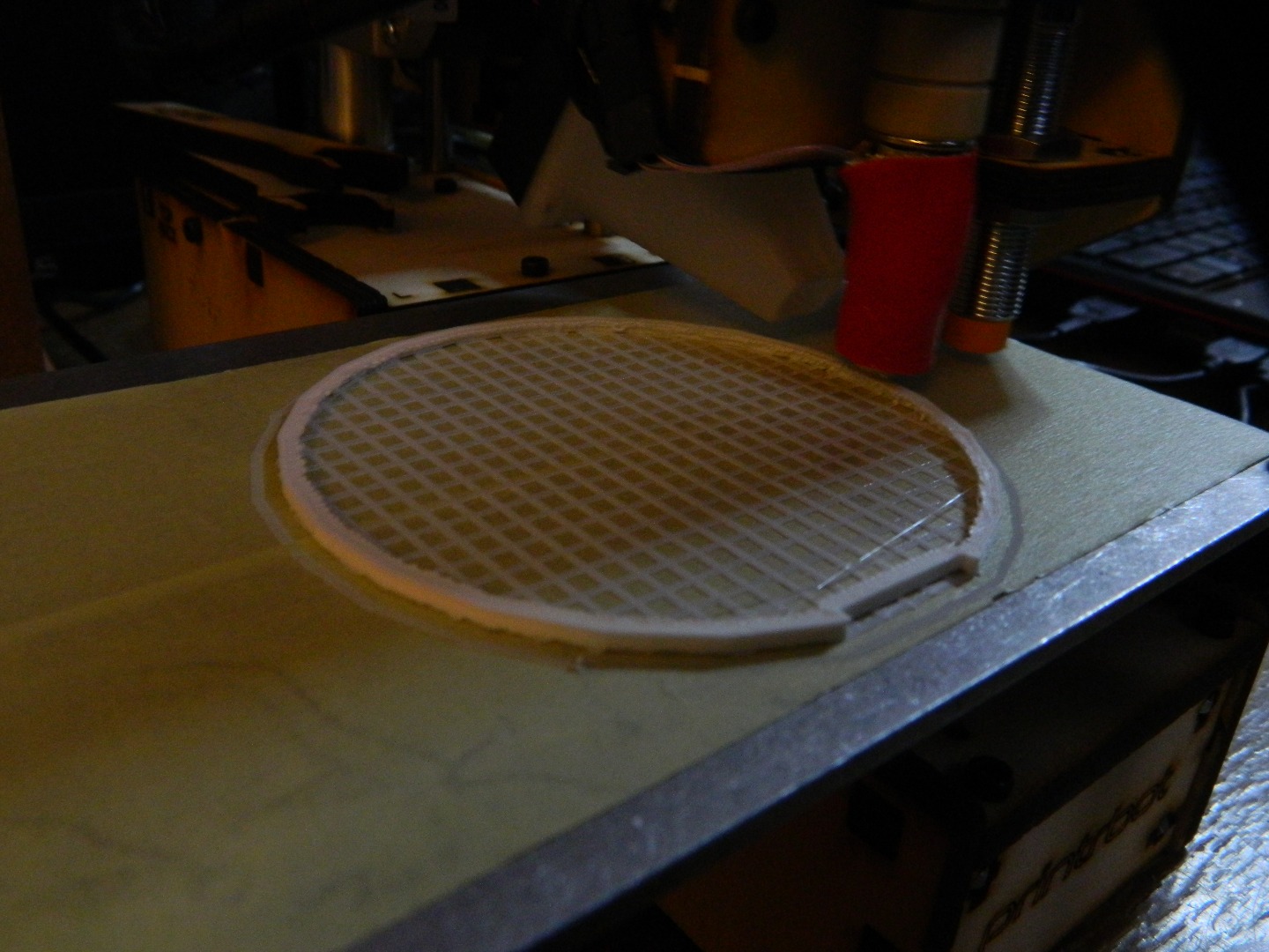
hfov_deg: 58.4
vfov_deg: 45.4
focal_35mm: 31
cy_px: 476
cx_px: 634
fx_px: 1136
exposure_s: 1/40
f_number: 3.2
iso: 400
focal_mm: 5.6
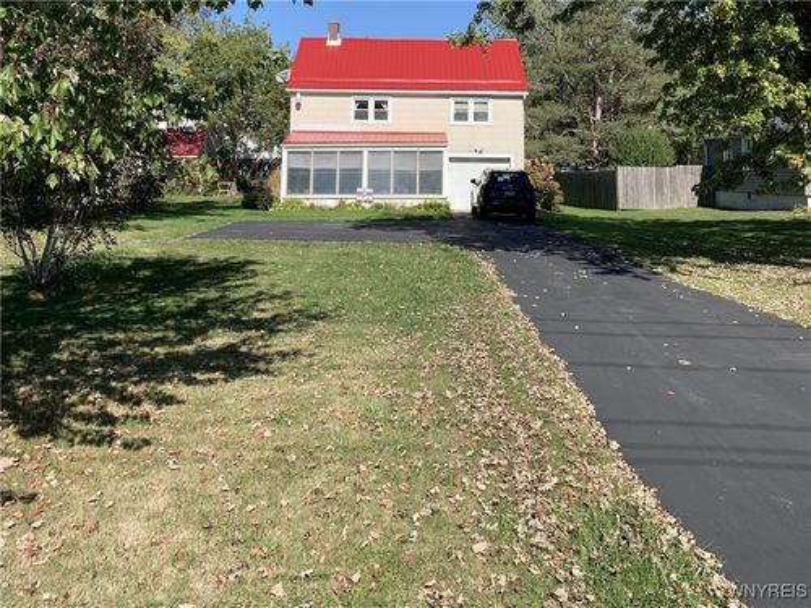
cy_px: 304
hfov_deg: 67.3
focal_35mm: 26
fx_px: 609
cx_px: 406
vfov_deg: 53.1
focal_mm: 4.25
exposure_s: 1/1406
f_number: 1.8
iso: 25
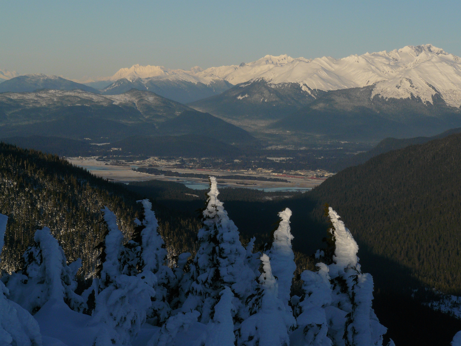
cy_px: 173
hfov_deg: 18.9
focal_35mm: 104
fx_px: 1385
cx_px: 230
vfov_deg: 14.2
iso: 100
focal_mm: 17.3
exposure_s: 1/400
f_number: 8
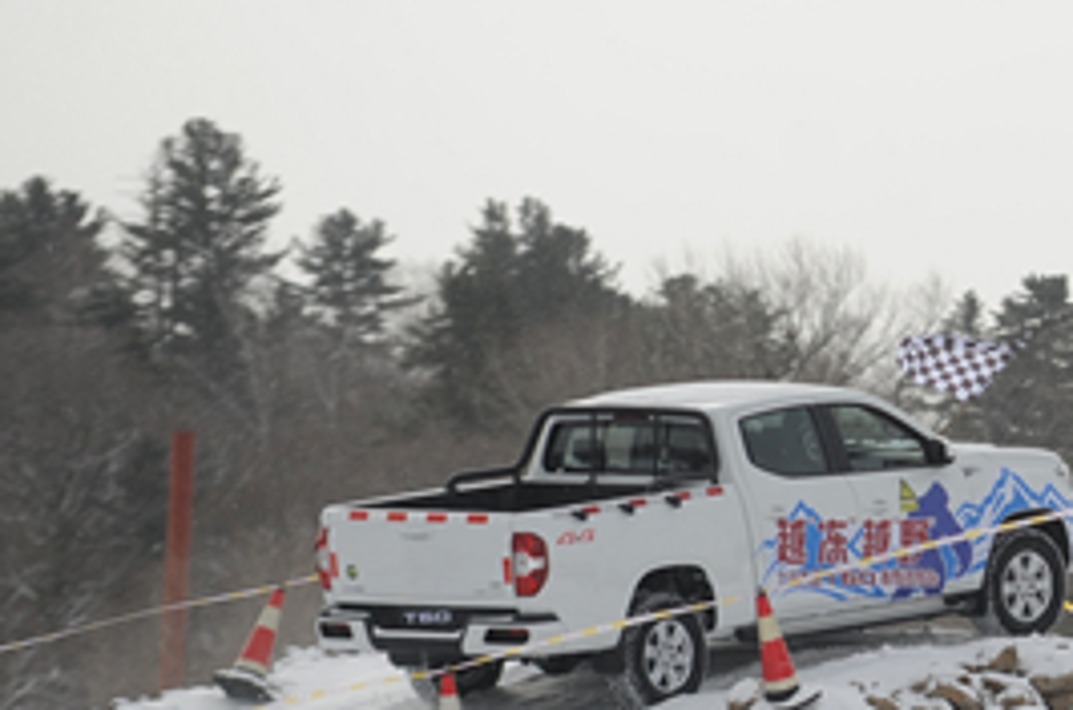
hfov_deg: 4.6
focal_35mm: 448
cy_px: 482
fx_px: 13321
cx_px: 1162
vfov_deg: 3.1
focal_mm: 170
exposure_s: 1/4000
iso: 200
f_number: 2.8
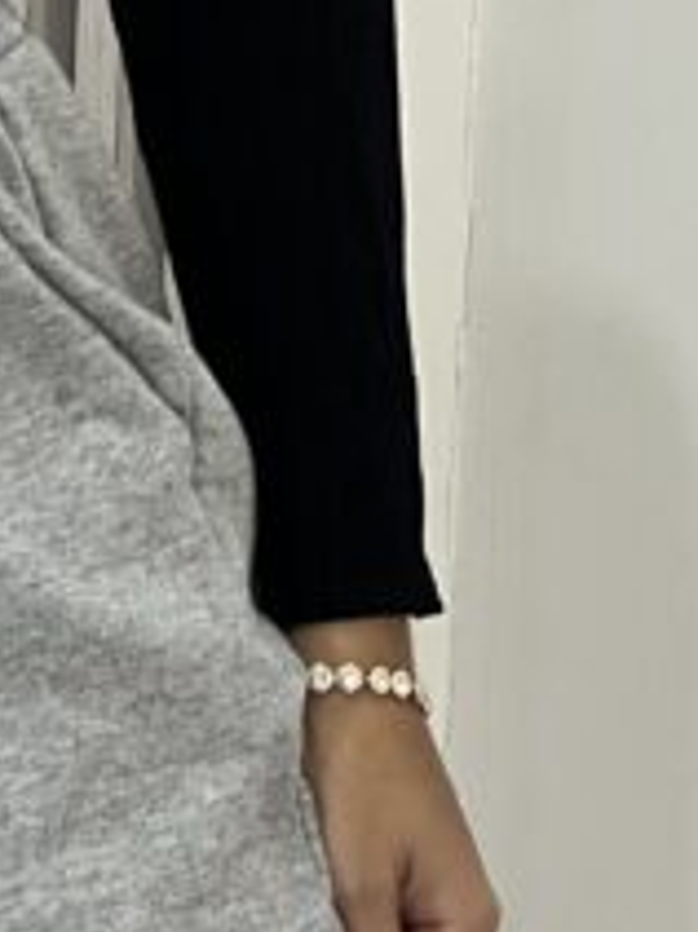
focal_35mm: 341
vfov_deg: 5.7
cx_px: -296
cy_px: 1765
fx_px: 9177
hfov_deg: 4.3
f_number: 2.8
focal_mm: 9
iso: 80
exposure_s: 1/120
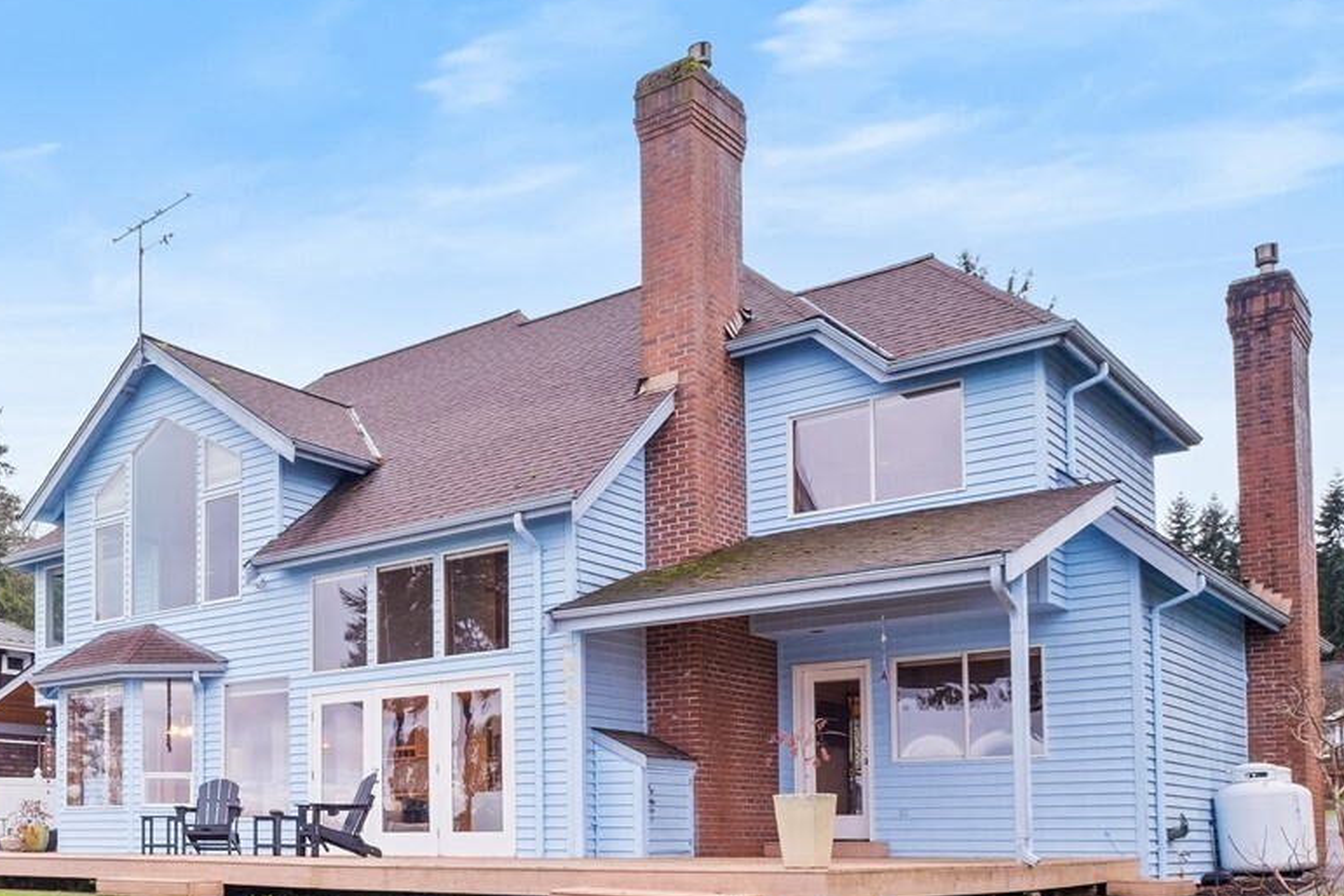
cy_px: 709
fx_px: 1232
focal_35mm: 33
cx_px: 90
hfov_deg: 49.7
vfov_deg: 38.6
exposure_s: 1/18
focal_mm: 10
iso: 250
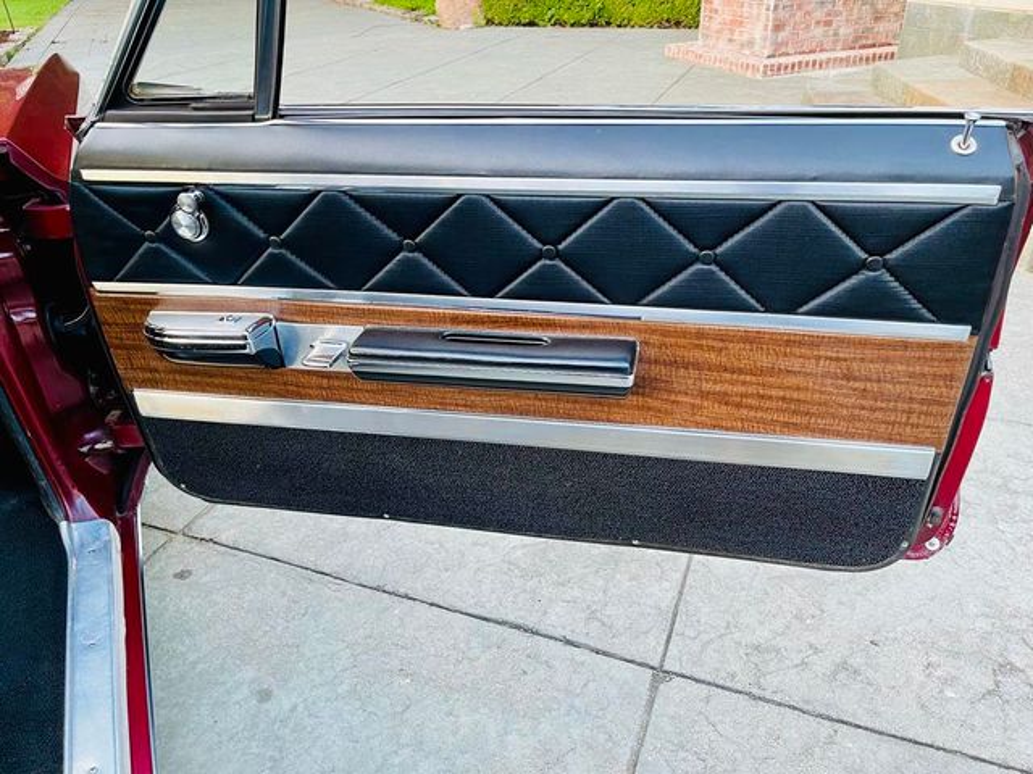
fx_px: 776
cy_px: 387
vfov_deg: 53.1
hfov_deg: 67.3
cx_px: 516
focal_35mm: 26
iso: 100
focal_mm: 5.1
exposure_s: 1/60
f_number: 1.6
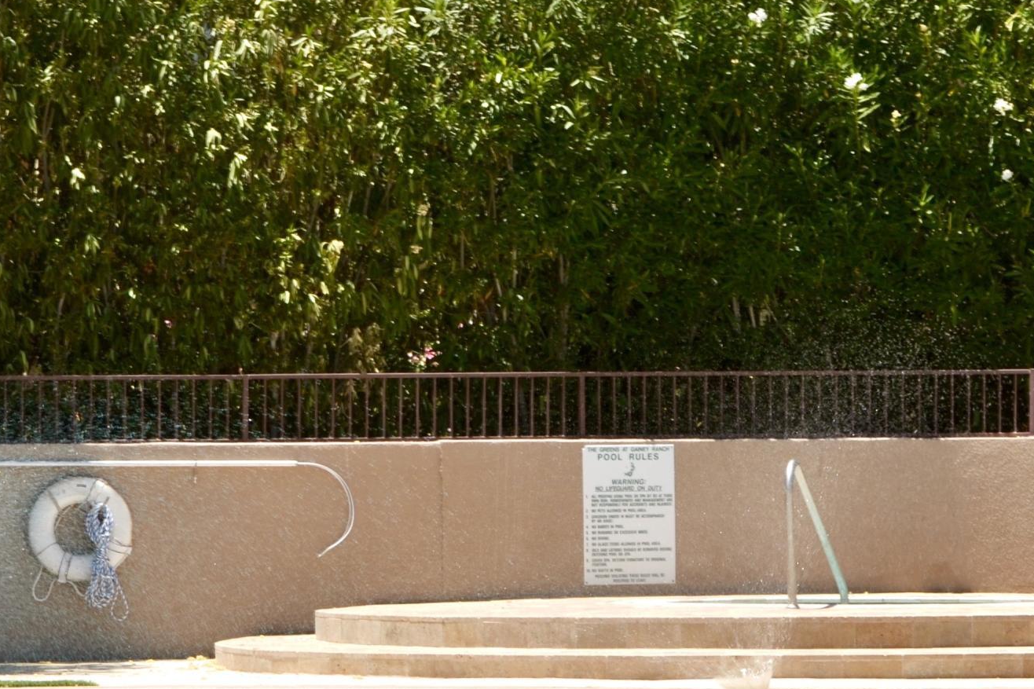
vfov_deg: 7.3
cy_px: 386
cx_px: 219
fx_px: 5403
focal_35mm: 188
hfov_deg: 10.9
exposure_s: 1/200
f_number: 9
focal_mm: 55
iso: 100
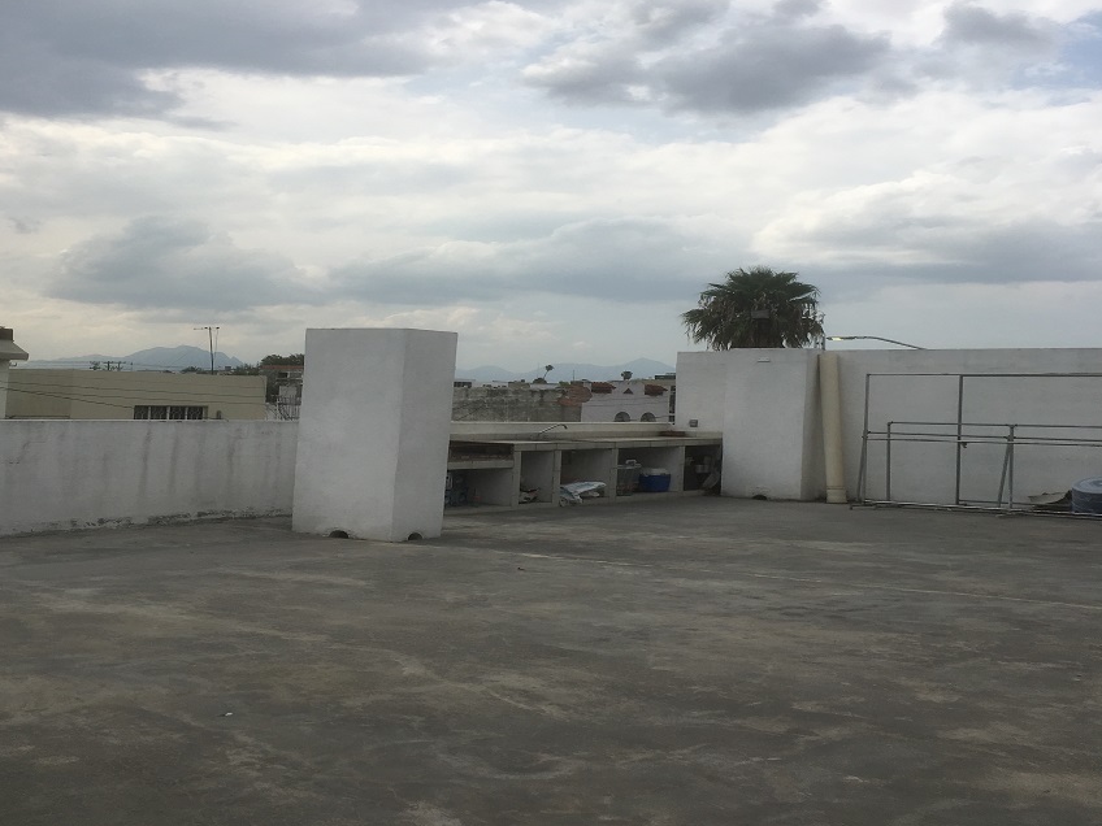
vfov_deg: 40.7
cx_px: 447
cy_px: 392
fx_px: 1114
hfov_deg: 52.3
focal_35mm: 35
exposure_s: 1/2564
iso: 25
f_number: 2.2
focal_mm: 4.15
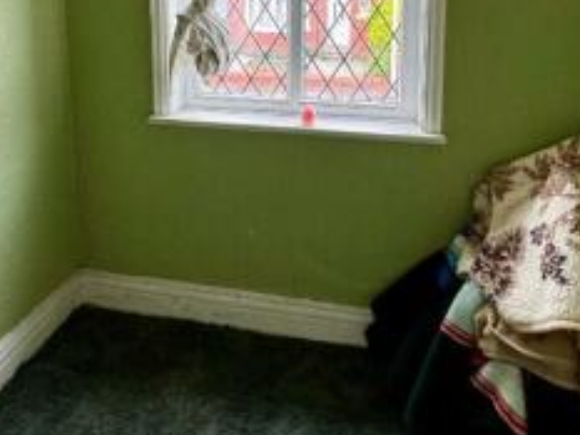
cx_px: 258
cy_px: 41
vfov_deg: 37.9
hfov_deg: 52.5
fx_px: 587
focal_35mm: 35
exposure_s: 1/99
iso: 125
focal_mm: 2.22
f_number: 2.2
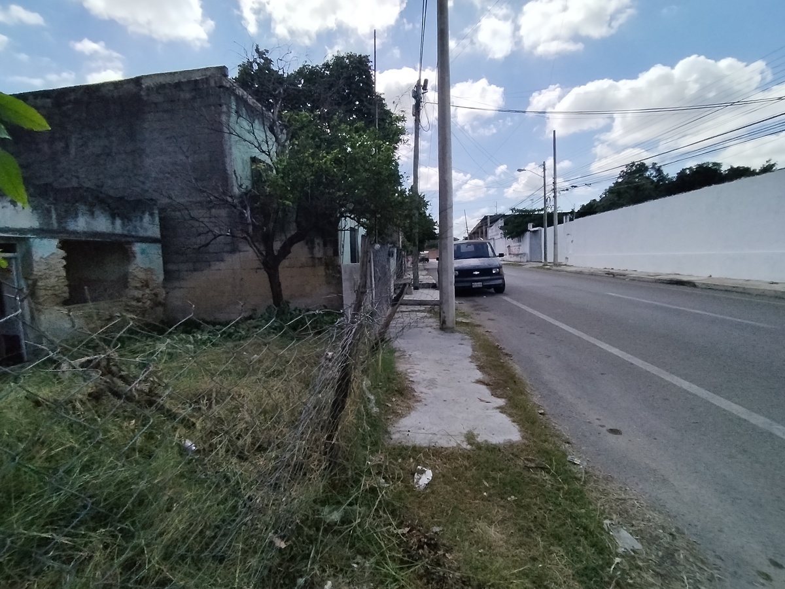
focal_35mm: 17
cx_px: 392
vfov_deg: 74.7
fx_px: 386
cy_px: 294
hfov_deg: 91.0
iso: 100
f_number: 2.2
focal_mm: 1.42
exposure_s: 1/5218
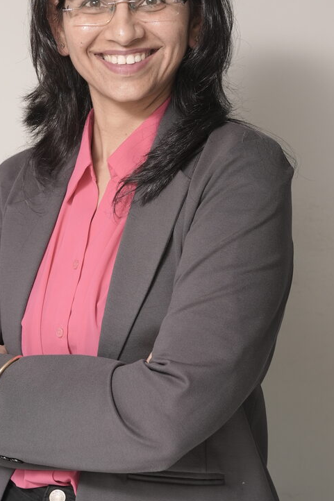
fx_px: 1156
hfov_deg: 16.4
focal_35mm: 83
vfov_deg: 24.4
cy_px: 192
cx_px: 104
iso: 250
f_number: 5
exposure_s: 1/200
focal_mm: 35
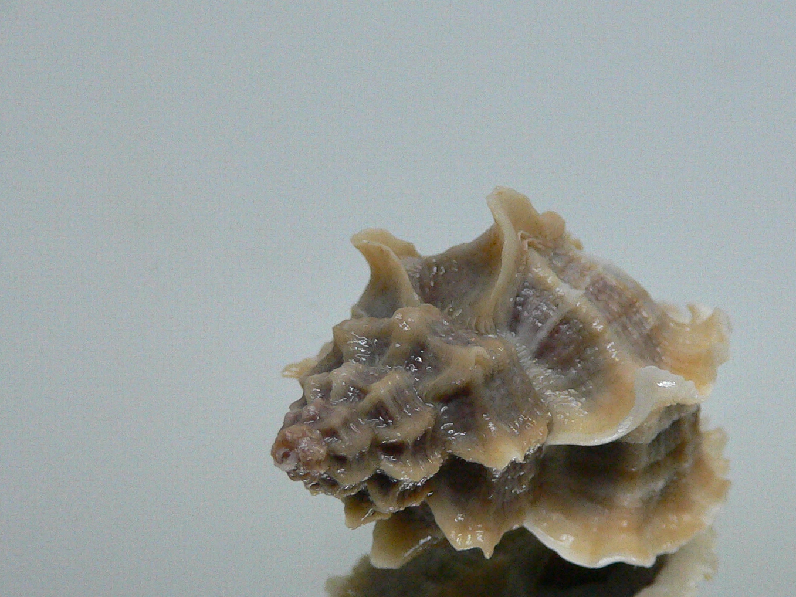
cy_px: 420
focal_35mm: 52
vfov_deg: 27.8
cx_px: 496
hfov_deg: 36.6
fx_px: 1196
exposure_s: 1/50
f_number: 2.8
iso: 200
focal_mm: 4.6
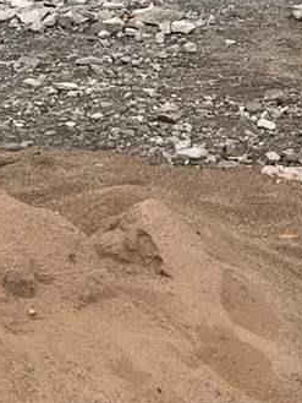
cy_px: -383
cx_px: 396
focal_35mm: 182
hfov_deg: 8.1
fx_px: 2116
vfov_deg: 10.1
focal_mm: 5.1
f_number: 1.6
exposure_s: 1/821
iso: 50
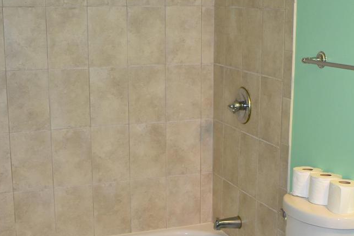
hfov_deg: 31.4
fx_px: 629
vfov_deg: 21.2
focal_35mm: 64
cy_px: 150
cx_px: 203
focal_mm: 18
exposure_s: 1/80
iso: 800
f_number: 4.5
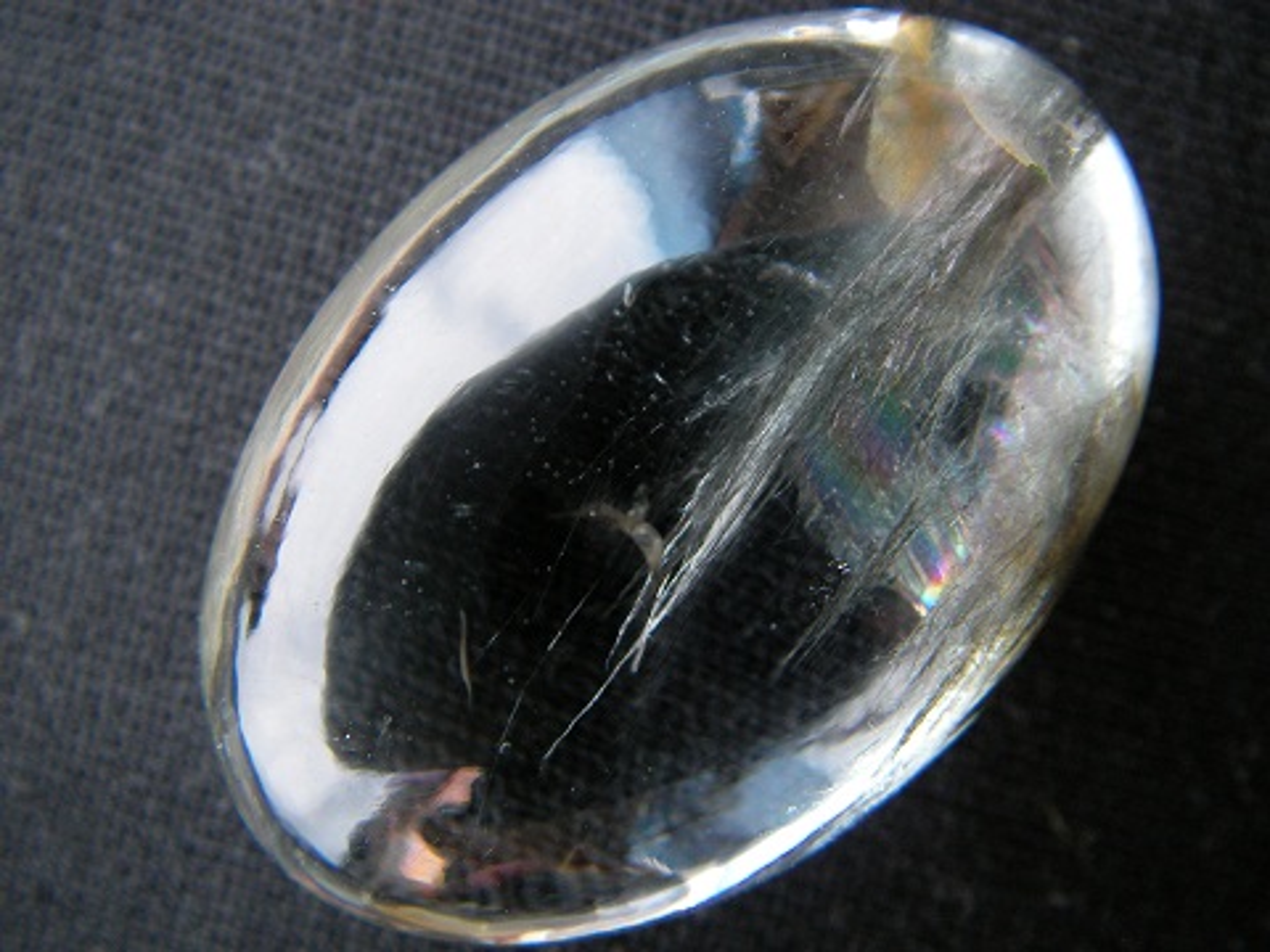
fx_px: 1394
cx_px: 635
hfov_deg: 49.0
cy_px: 476
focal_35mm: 38
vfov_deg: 37.7
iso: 100
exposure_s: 1/2.8
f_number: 3.3
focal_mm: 6.3
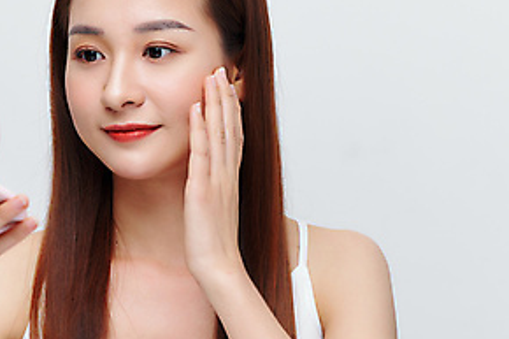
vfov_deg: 4.6
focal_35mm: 300
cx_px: 14
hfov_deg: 6.8
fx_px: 4239
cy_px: 162
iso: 160
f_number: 5.6
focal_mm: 145
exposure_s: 1/160
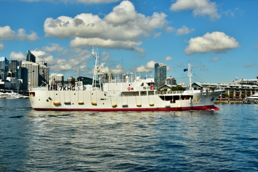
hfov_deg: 38.9
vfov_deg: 26.5
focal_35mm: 51
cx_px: 129
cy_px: 86
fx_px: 366
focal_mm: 34
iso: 400
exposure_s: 1/640
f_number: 13
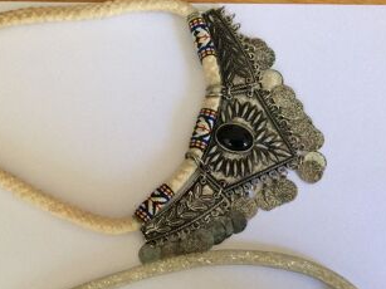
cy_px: 215
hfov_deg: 37.5
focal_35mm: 50
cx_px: 112
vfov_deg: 28.7
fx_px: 557
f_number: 2.4
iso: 100
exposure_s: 1/25
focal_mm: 3.3
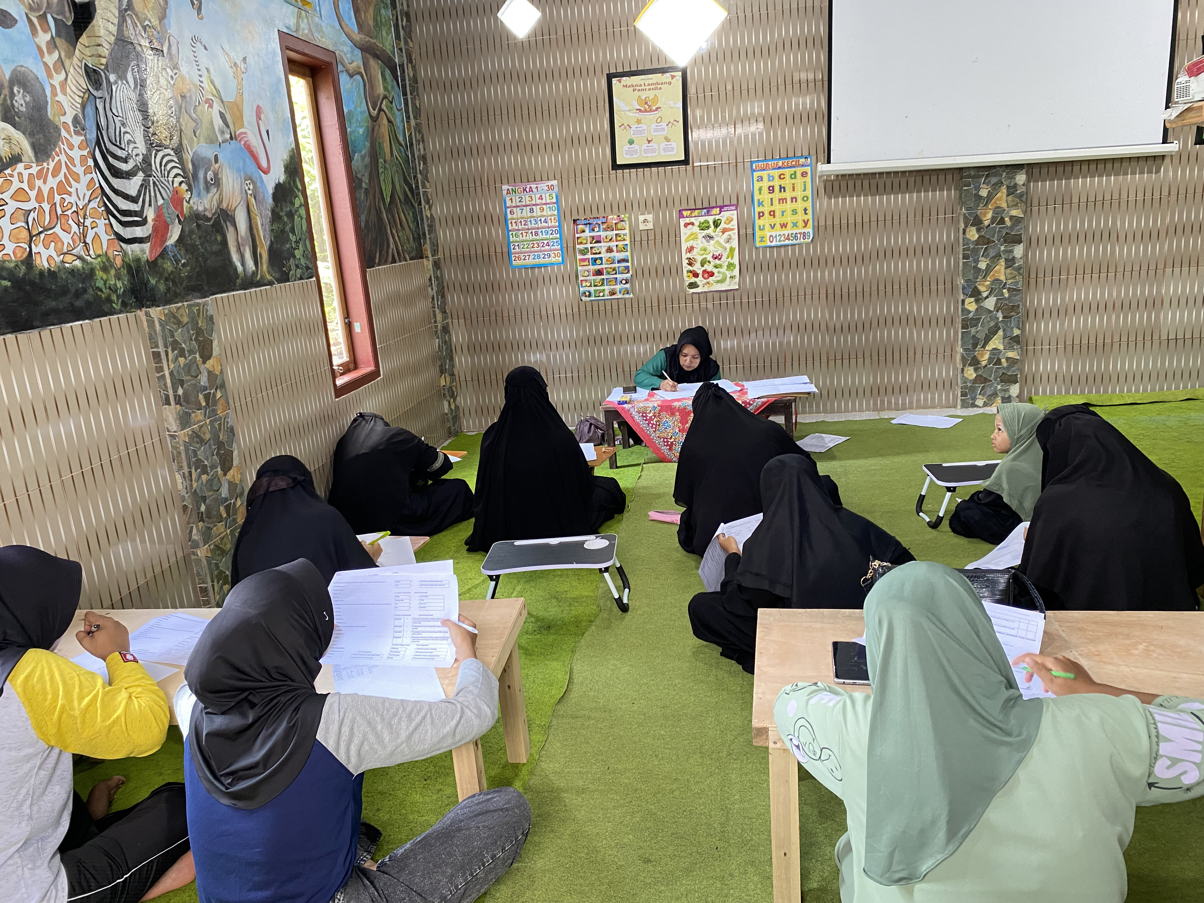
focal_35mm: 26
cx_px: 602
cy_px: 452
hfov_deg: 67.3
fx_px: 904
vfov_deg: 53.1
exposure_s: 1/60
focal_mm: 4.25
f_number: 1.8
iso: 200
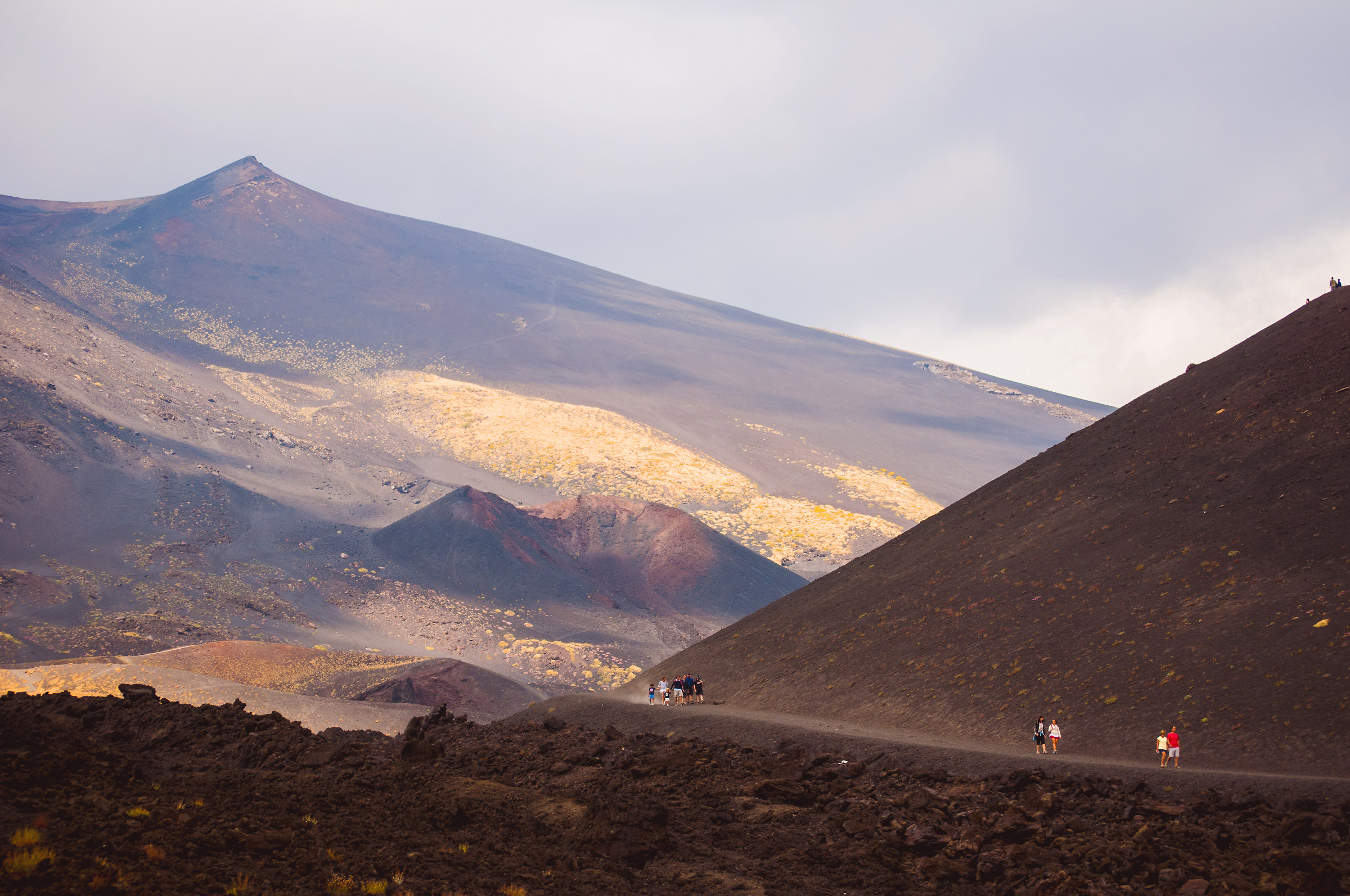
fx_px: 3090
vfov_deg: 16.5
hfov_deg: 24.6
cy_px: 448
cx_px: 675
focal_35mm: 82
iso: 200
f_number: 4.5
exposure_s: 1/640
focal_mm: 55
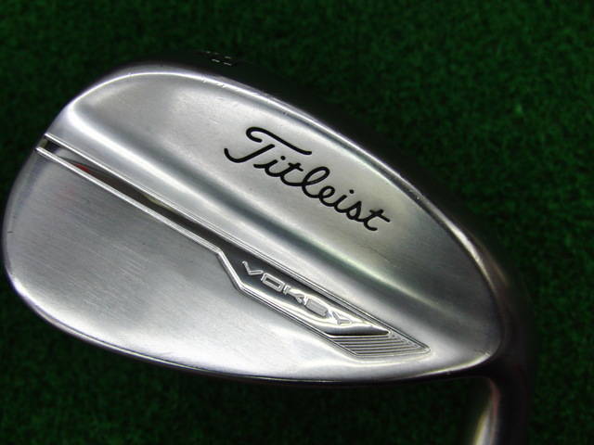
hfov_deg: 50.1
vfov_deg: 38.7
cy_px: 222
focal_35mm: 37
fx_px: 635
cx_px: 297
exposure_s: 1/80
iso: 125
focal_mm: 6.42
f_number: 3.6
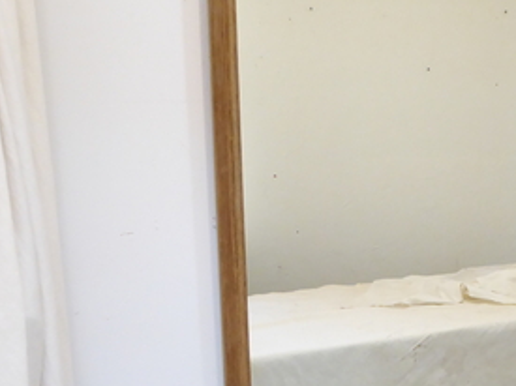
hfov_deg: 22.4
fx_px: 1266
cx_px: 469
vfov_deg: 17.3
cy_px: 283
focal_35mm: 85
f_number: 3.7
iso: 400
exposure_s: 1/30
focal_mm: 6.7
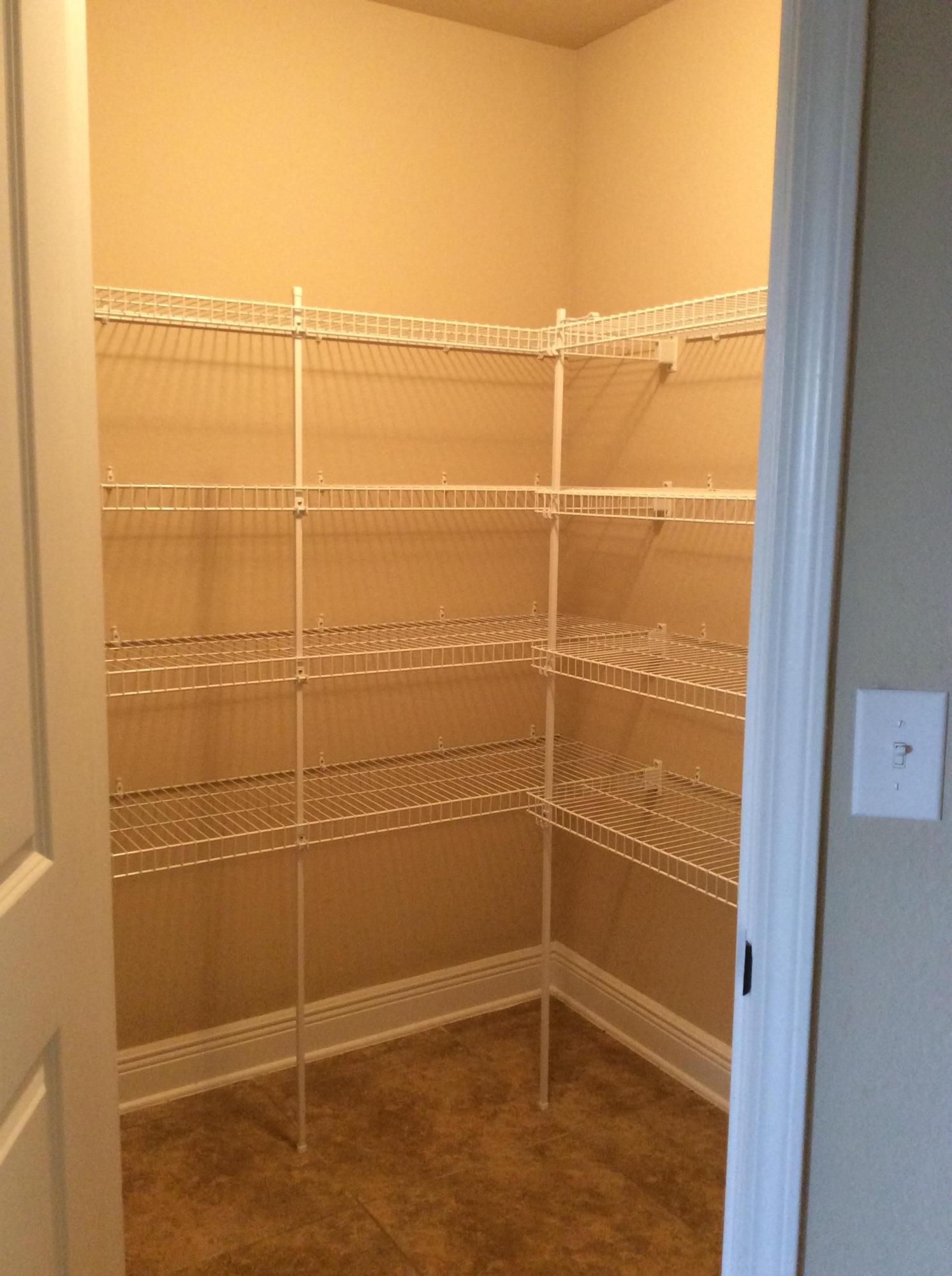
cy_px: 638
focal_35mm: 32
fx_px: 1177
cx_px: 476
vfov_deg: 56.9
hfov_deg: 44.0
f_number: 2.4
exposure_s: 1/24
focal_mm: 3.3
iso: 160
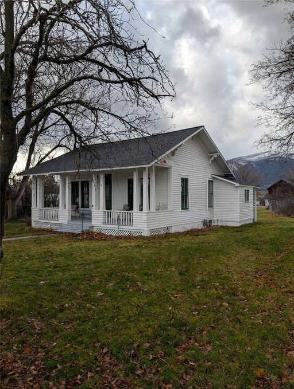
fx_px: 271
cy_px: 194
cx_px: 147
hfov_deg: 57.0
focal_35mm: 24
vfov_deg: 71.5
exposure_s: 1/590
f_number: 1.68
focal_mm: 6.9
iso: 21
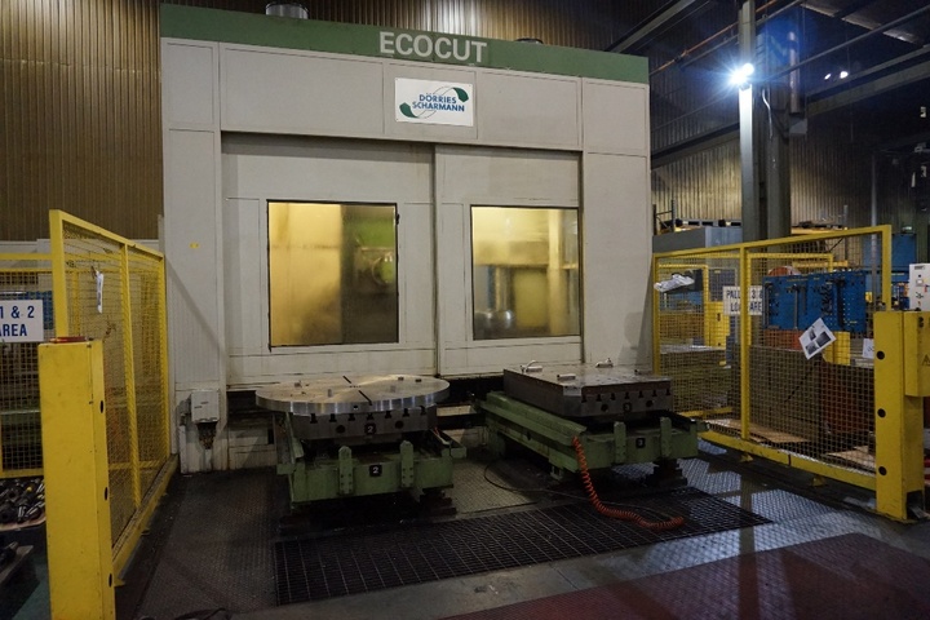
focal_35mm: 24
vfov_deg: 53.1
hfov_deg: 73.7
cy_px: 310
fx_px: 620
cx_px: 465
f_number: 3.5
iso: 3200
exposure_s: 1/100
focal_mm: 16
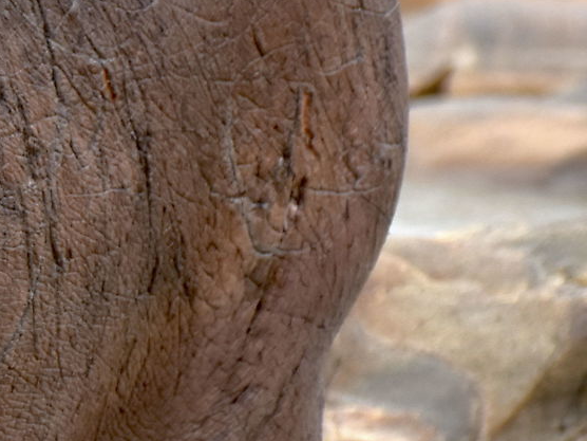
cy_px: 298
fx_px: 52806
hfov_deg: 0.6
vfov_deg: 0.5
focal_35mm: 3114
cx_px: -545
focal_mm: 500
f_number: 5.6
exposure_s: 1/640
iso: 320
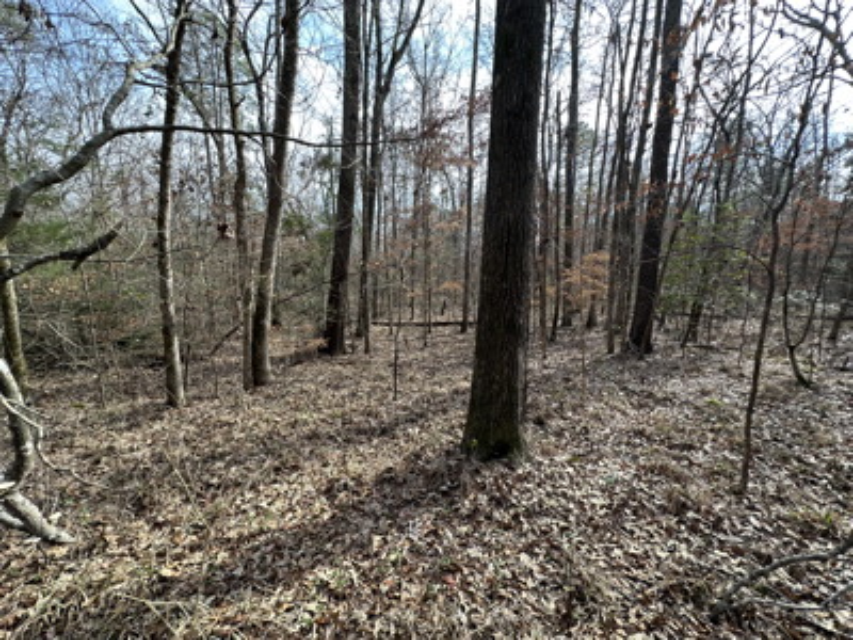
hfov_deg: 102.1
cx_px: 426
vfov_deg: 85.7
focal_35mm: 14
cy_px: 320
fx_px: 345
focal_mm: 2.22
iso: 40
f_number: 2.2
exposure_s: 1/225
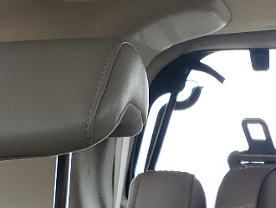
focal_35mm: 126
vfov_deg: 10.6
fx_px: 1005
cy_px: 439
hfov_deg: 14.6
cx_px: 414
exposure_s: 1/127
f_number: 1.5
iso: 50
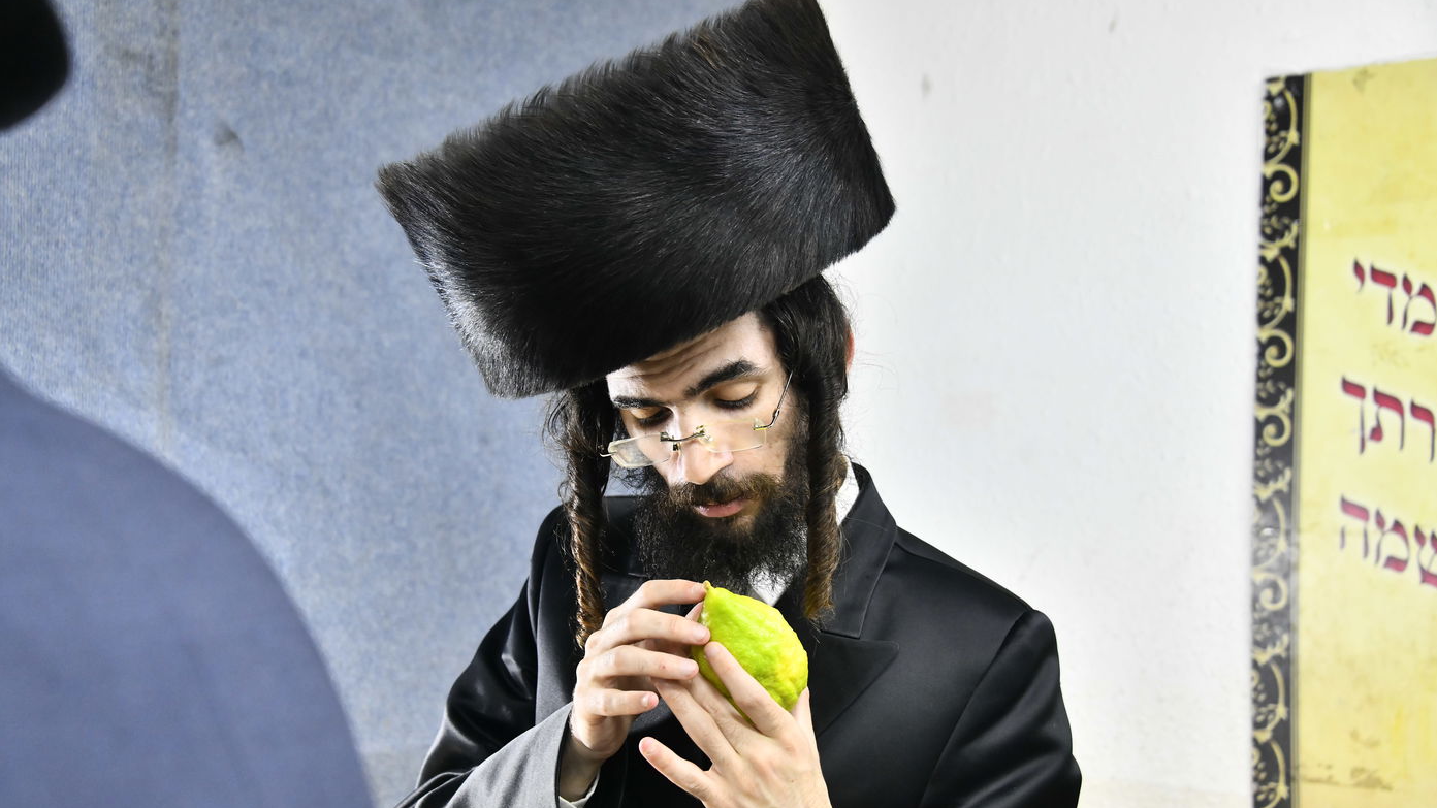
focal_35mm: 59
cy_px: 451
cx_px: 722
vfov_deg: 20.4
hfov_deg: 35.4
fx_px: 2248
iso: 1600
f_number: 5.6
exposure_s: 1/125
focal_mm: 56
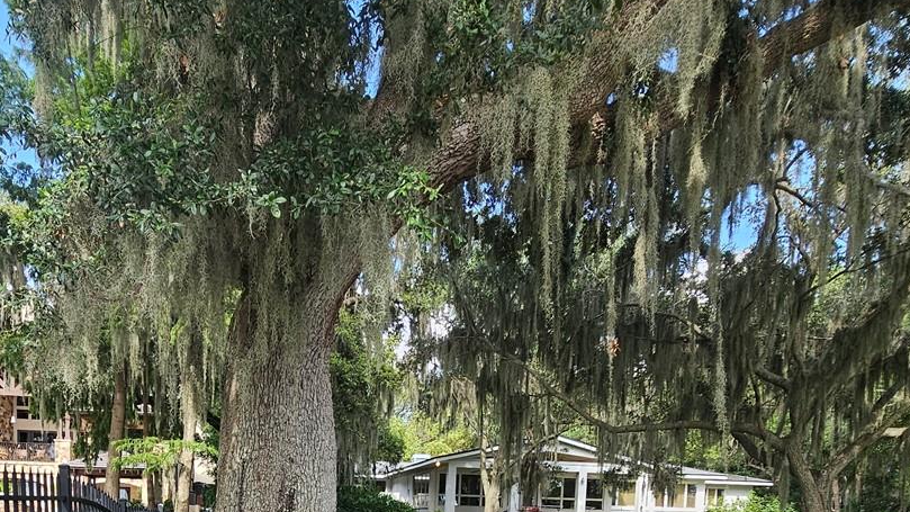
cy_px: 571
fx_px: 676
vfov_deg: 35.2
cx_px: 341
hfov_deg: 66.9
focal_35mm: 28
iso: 50
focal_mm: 2.2
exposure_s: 1/210
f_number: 2.2
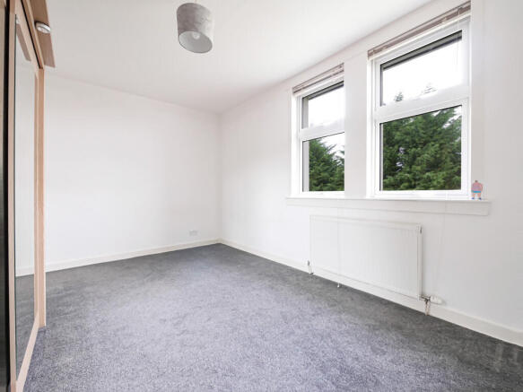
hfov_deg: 102.1
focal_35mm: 14
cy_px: 196
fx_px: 211
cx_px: 262
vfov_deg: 85.7
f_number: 4
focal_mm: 7
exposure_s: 1/60
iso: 2000
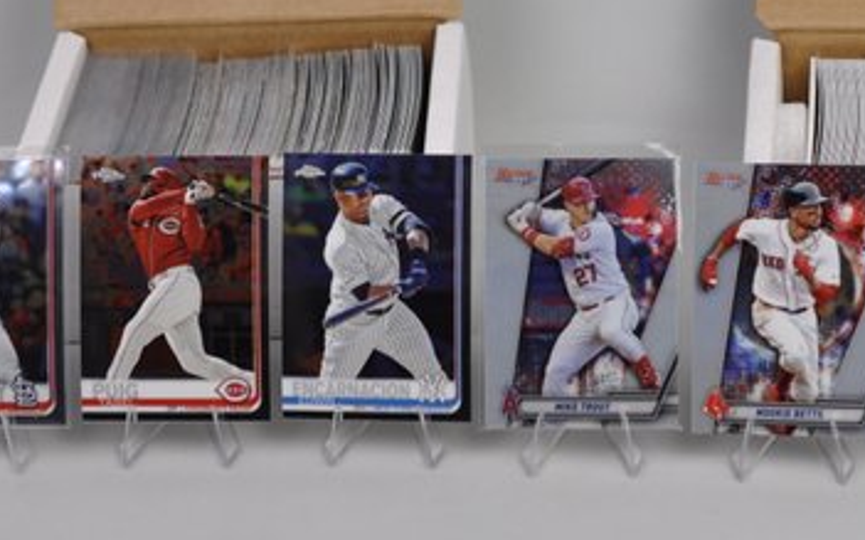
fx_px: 2922
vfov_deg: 10.5
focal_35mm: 124
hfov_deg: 16.8
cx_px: 591
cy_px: 100
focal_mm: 40
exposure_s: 1/60
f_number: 4
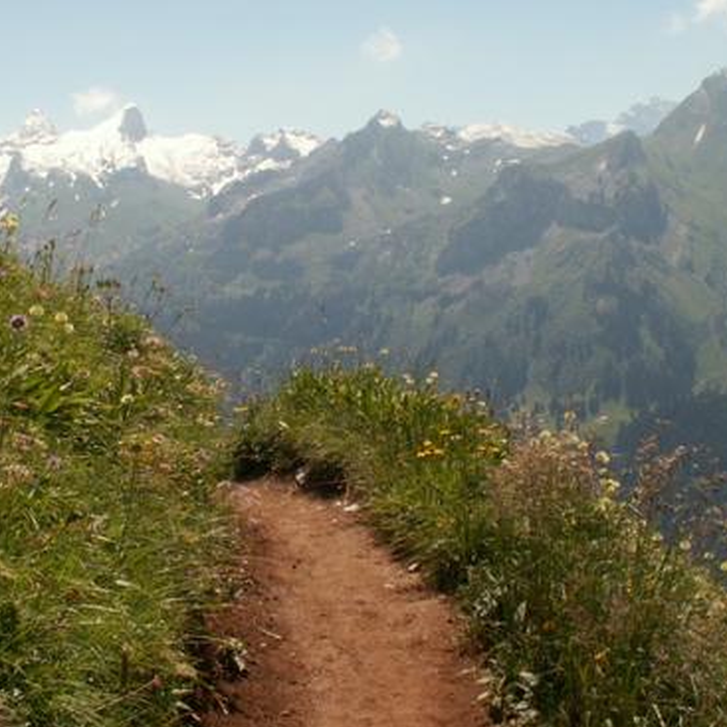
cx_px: 248
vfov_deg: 31.5
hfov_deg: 31.4
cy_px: 283
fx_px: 1283
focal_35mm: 54
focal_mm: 5.86
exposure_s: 1/200
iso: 50
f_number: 8
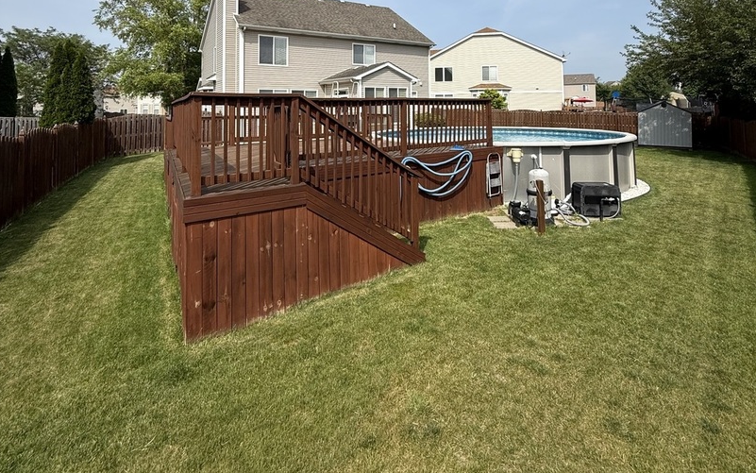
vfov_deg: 55.4
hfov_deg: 85.0
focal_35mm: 20
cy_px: 93
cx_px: 379
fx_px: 412
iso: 50
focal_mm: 2.22
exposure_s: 1/2165
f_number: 2.2
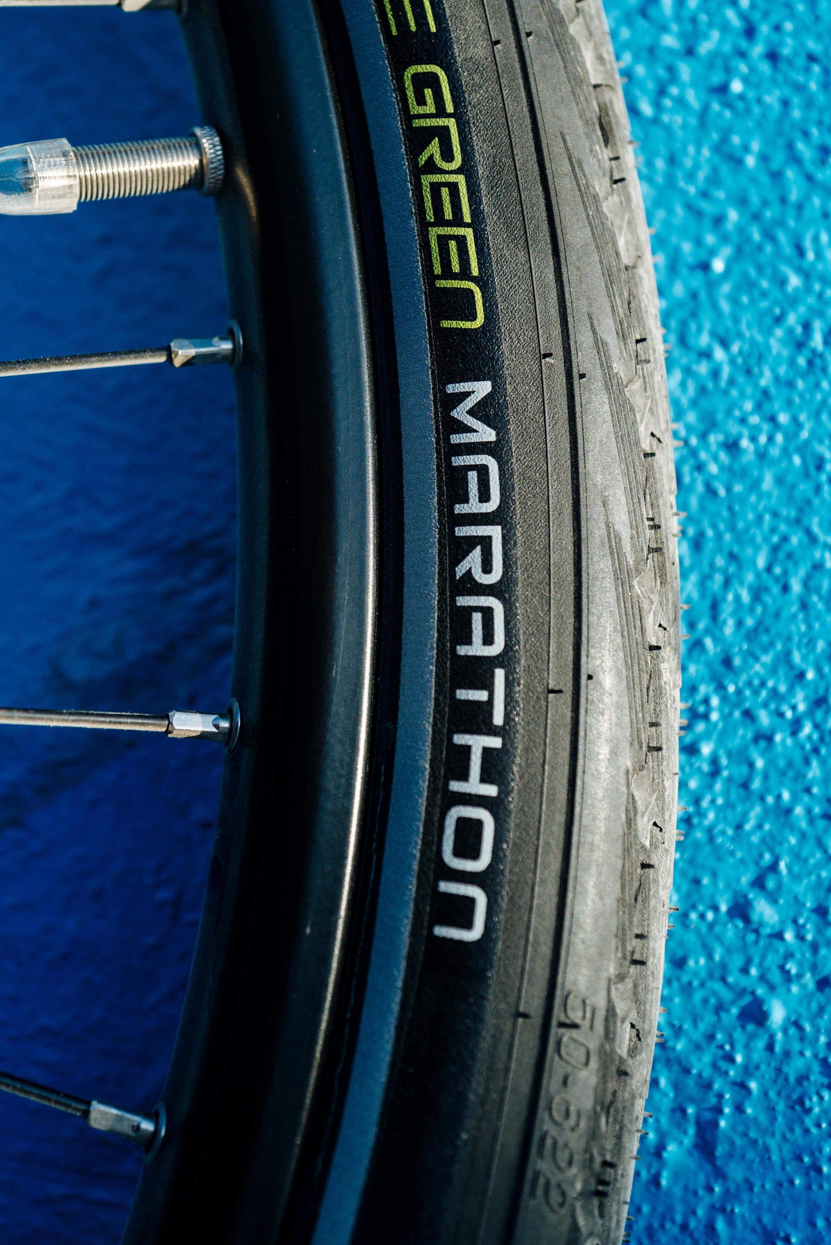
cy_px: 419
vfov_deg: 37.1
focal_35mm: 53
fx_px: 1833
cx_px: 309
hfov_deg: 25.5
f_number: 2.8
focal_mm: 28
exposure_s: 1/1000
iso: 200
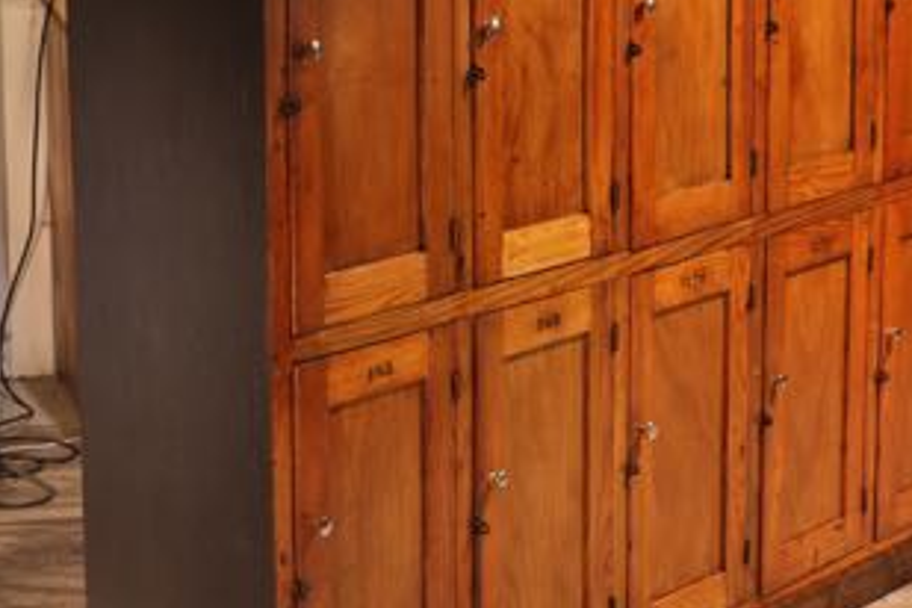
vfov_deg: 13.3
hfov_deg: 19.8
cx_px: 584
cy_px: 221
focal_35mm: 103
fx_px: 2609
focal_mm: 35
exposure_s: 1/125
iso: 2000
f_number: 3.6
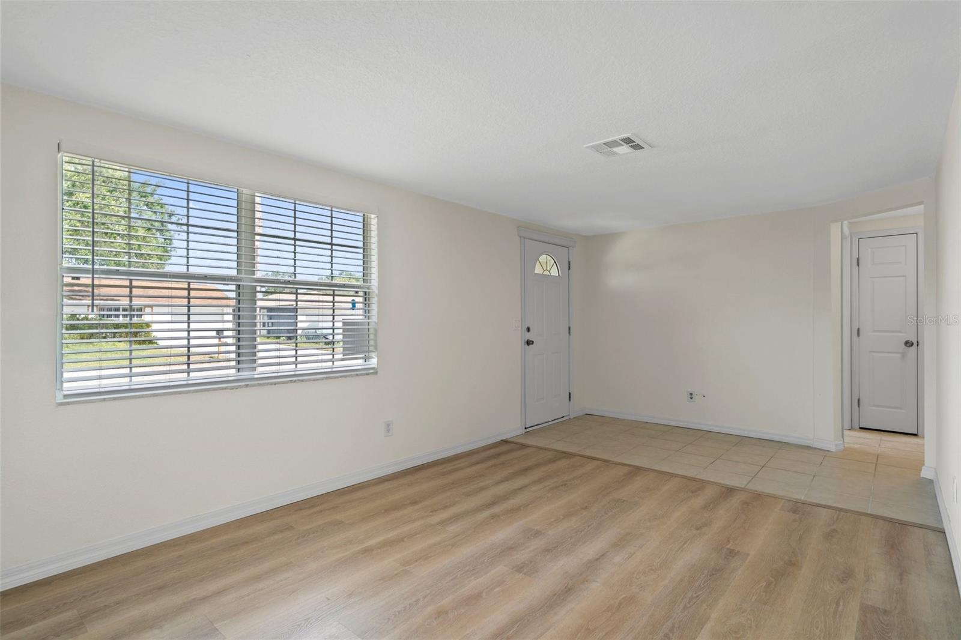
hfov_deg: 93.3
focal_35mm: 17
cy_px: 320
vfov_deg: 70.4
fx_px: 454
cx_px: 480
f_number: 8
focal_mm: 17
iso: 320
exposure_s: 1/3
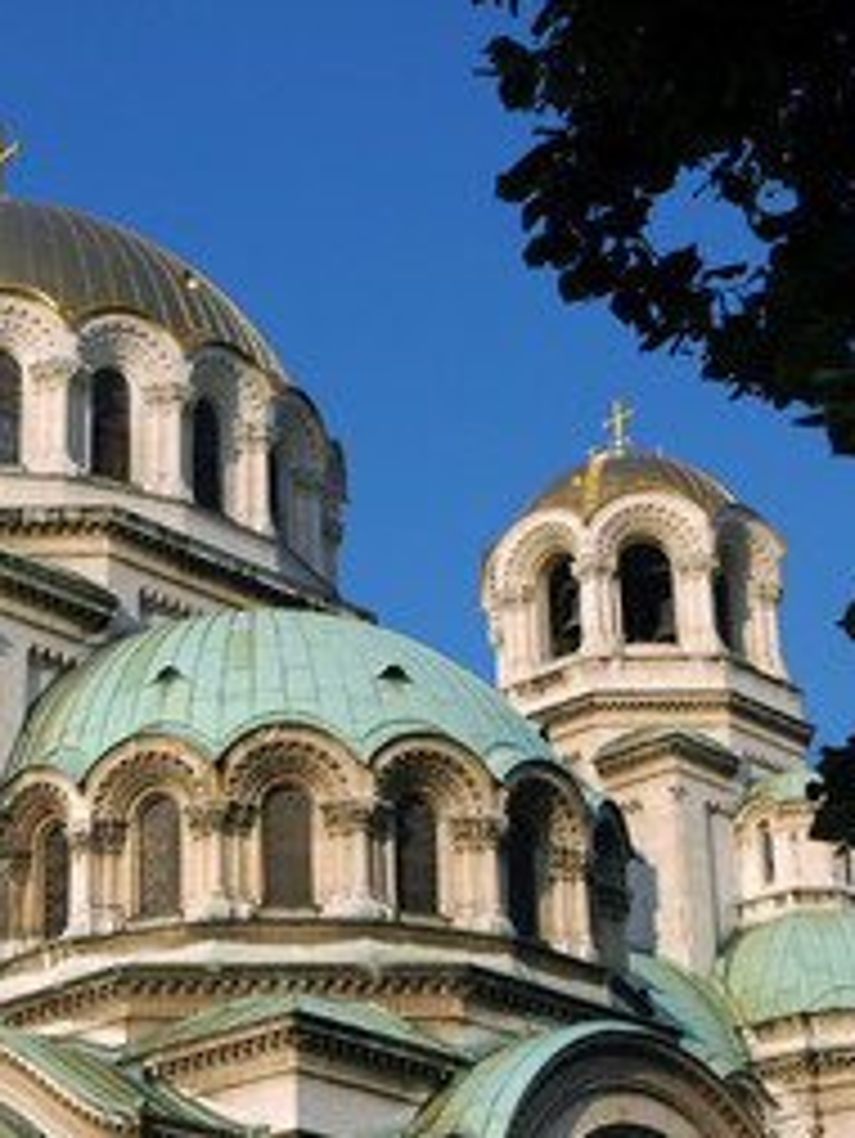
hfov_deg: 17.5
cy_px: 621
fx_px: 2757
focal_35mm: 84
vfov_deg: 23.3
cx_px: 151
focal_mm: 35
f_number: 10
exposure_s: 1/400
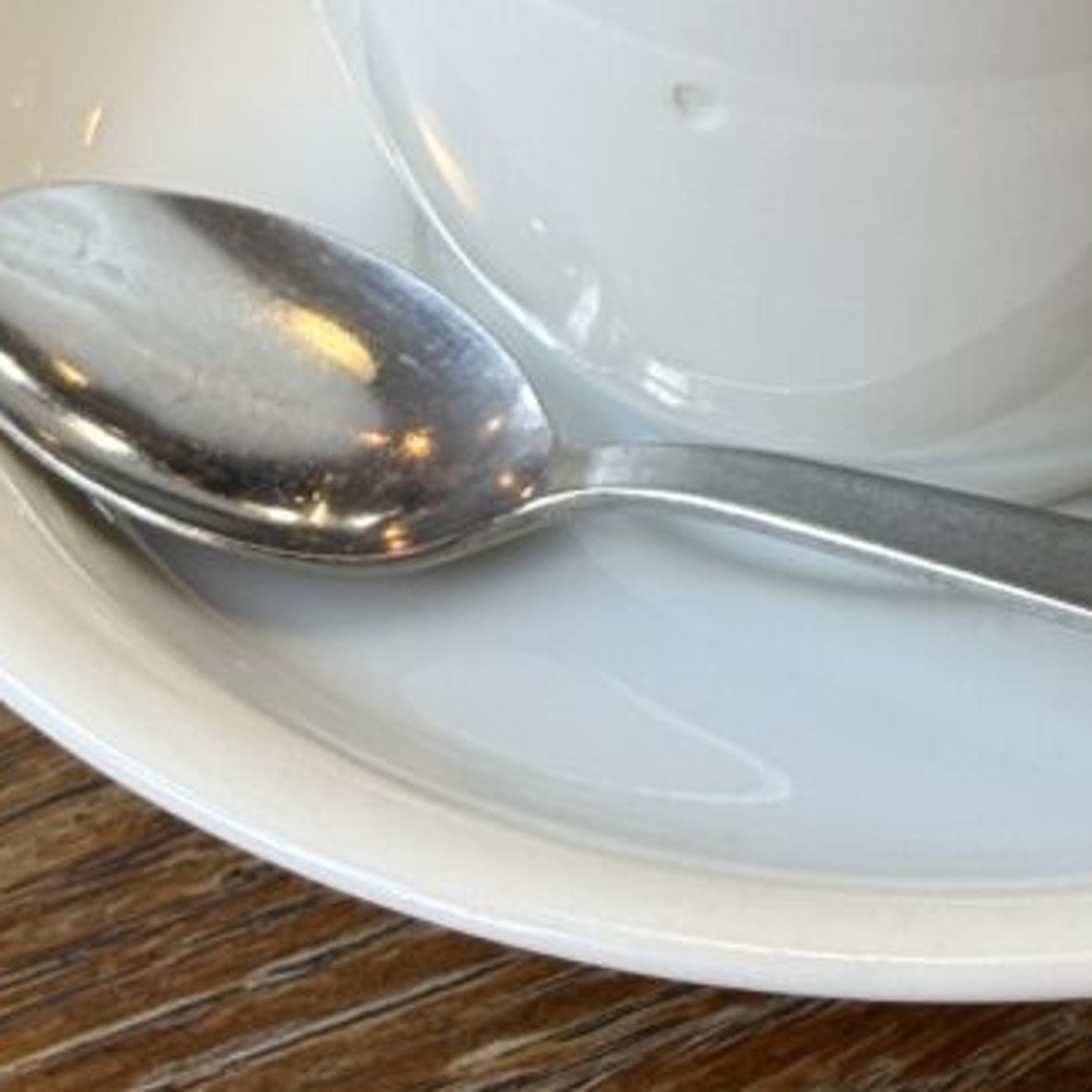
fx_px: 5960
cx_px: 1085
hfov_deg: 10.4
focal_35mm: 167
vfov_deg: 10.4
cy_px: -81
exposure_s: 1/60
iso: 50
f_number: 1.78
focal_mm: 6.76
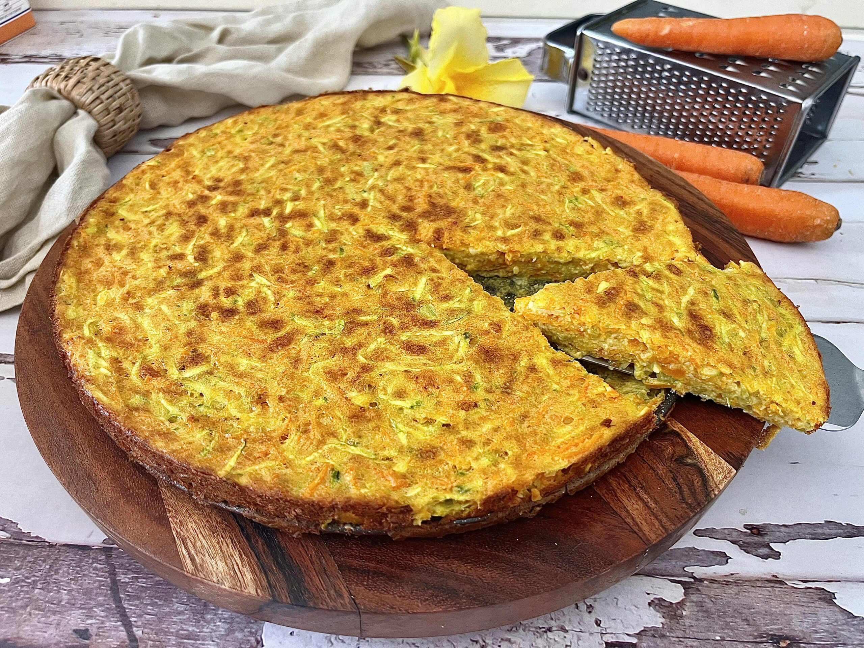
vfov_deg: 53.1
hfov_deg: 67.3
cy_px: 324
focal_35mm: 26
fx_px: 649
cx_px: 432
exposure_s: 1/73
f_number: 1.6
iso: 125
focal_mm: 5.1
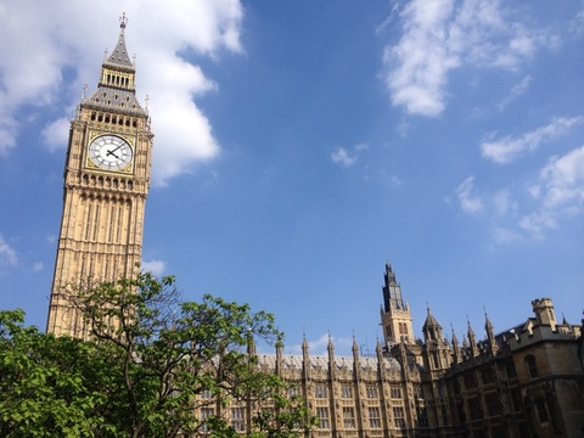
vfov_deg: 40.7
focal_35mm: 35
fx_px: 590
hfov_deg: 52.6
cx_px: 292
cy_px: 219
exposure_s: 1/1972
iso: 50
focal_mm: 4.28
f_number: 2.4
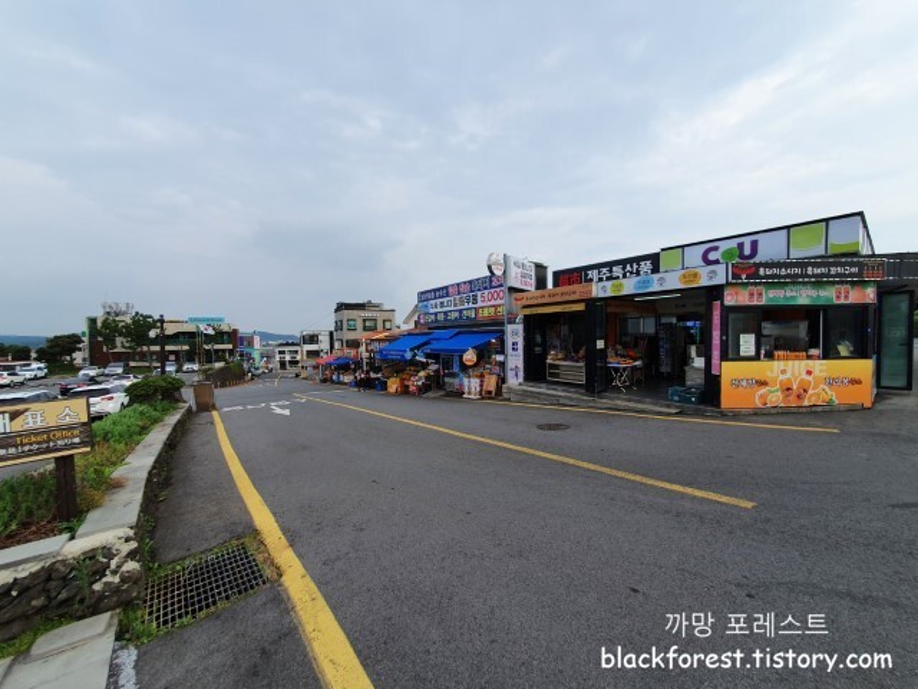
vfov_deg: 89.9
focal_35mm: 13
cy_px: 344
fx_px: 345
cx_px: 459
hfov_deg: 106.2
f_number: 2.2
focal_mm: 1.8
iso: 50
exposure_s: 1/606
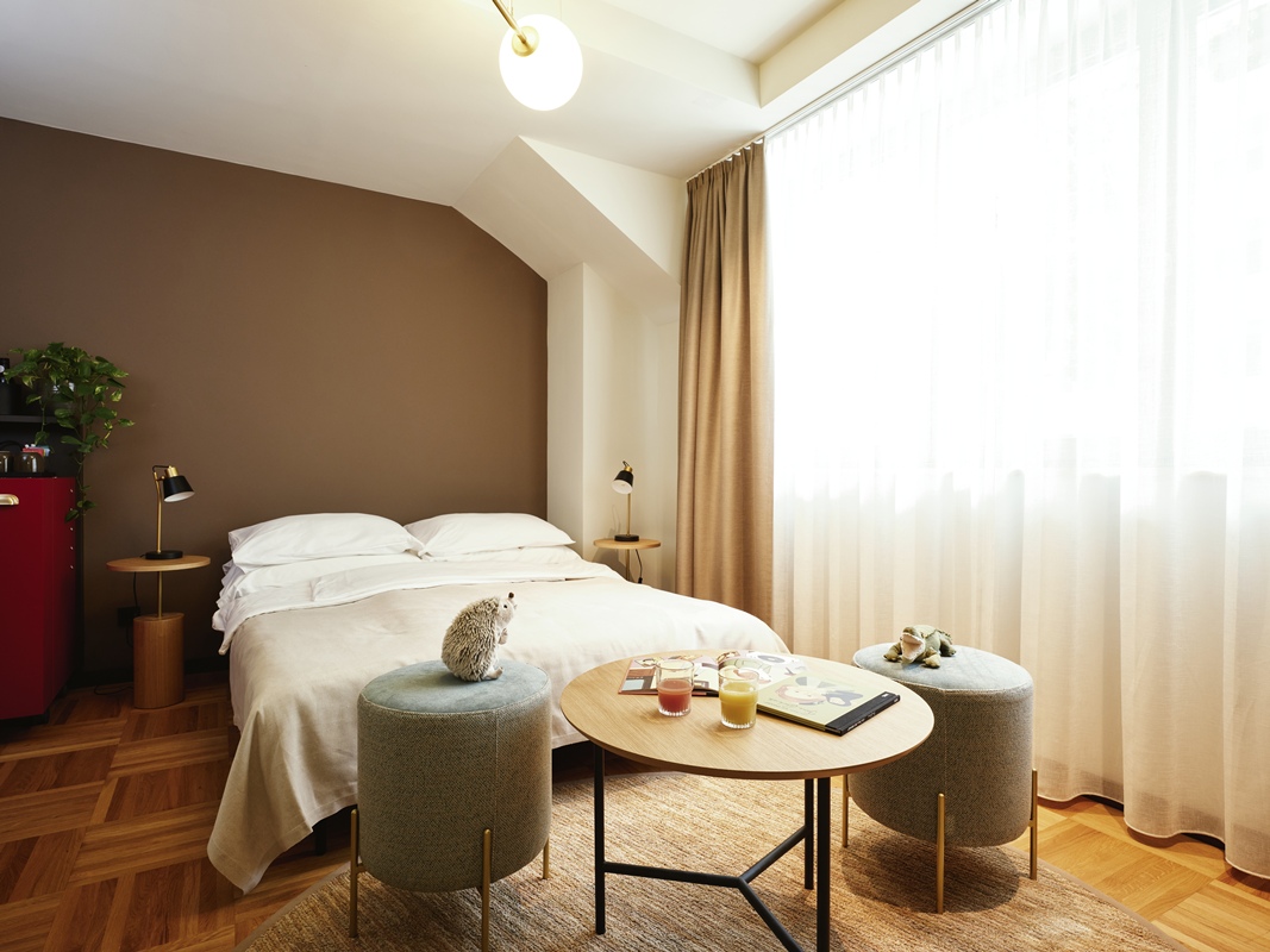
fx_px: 697
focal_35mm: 19
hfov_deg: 84.7
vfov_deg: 68.7
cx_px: 635
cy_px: 476
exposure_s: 1/4
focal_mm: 23.8
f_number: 11
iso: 500
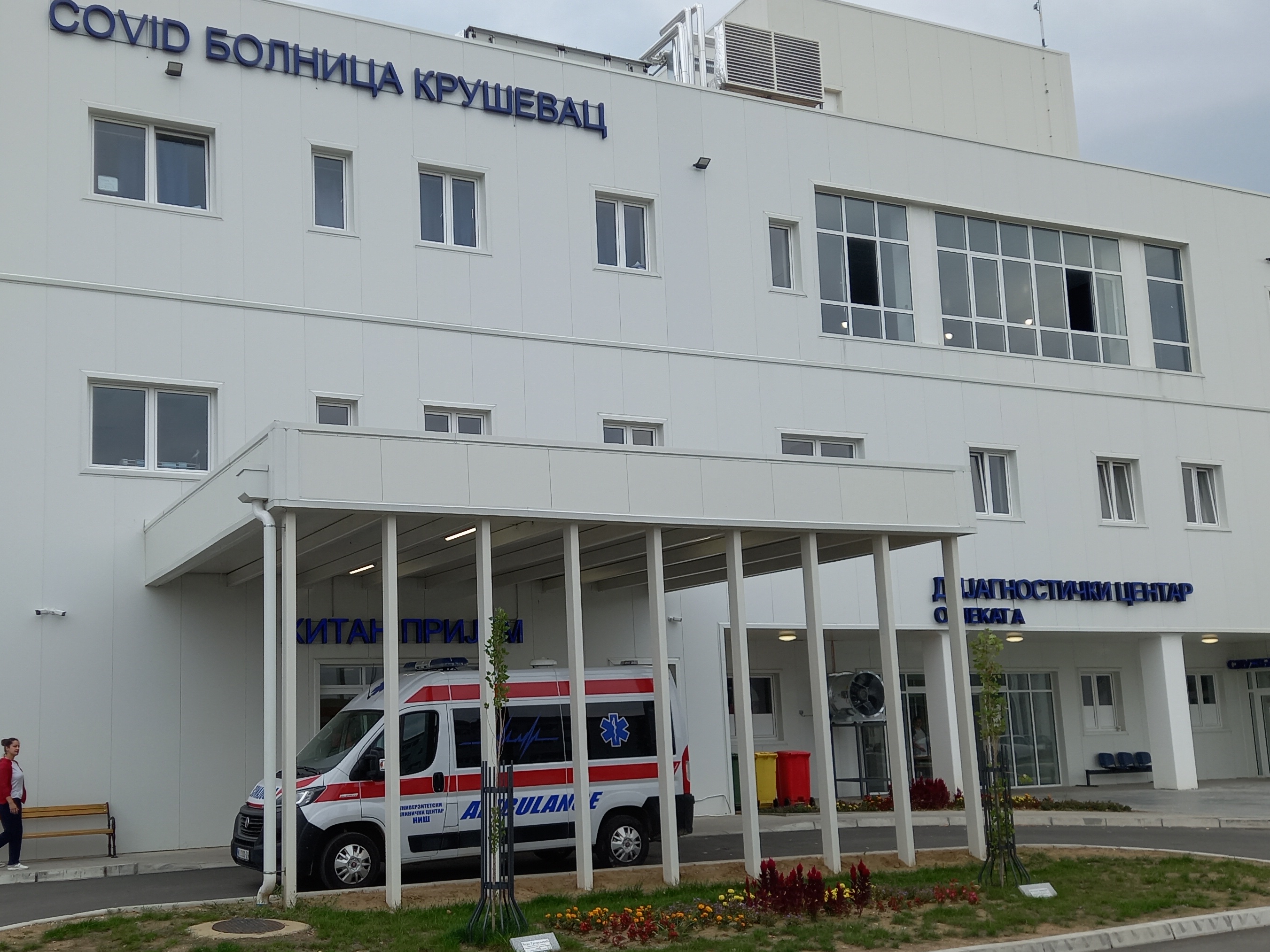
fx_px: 1357
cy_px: 547
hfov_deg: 49.7
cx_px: 485
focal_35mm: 37
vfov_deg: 38.6
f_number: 2
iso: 25
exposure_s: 1/328
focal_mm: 4.6
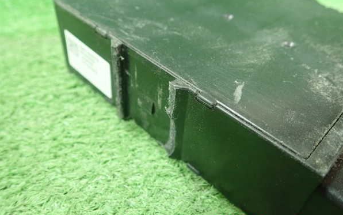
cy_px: 100
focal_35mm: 32
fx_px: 299
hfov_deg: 59.6
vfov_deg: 39.4
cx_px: 172
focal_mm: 5.5
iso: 800
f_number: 2.3
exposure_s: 1/100
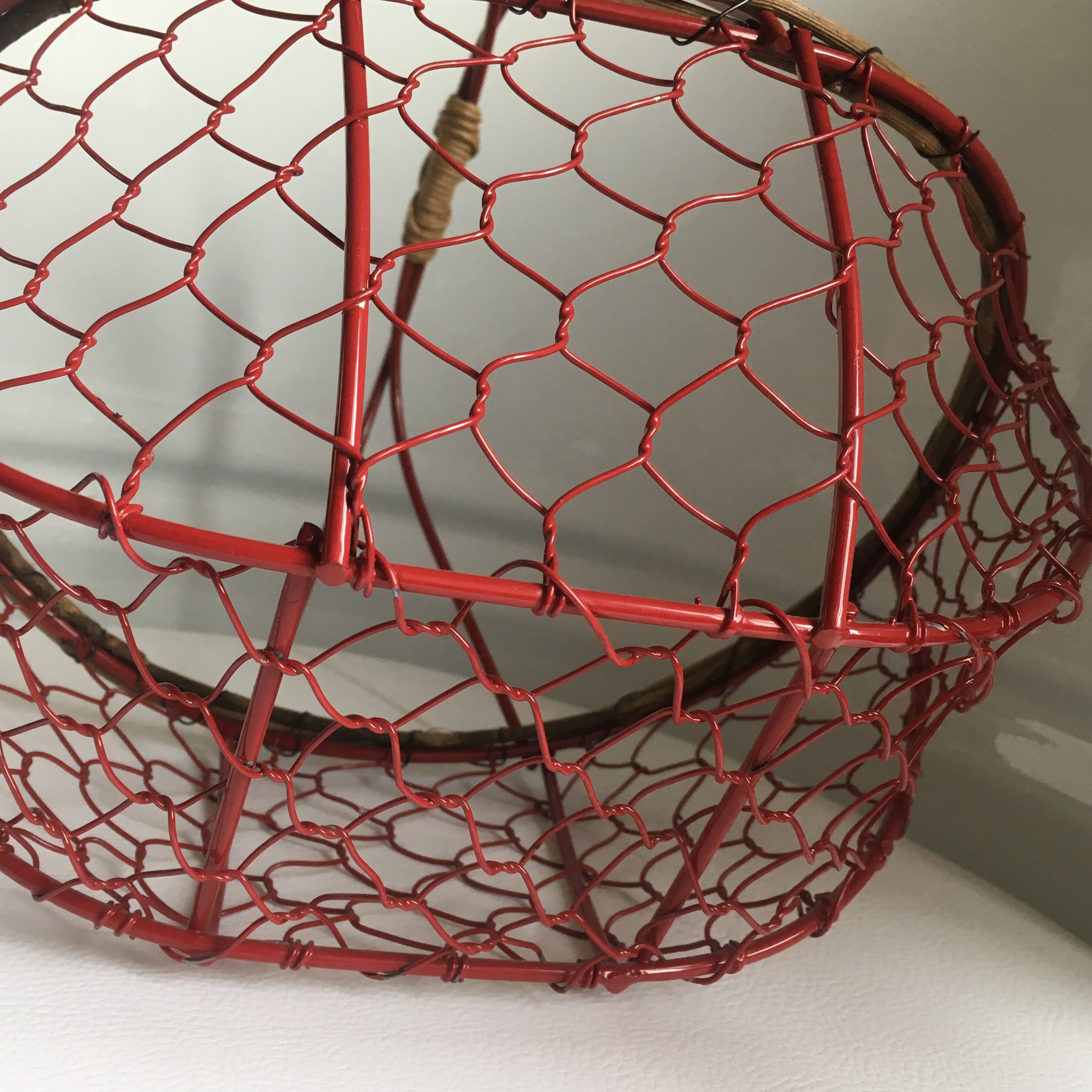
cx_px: 488
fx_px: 1249
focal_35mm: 35
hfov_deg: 47.1
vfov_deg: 47.2
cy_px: 542
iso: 40
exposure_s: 1/33
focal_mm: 4.15
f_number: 2.2
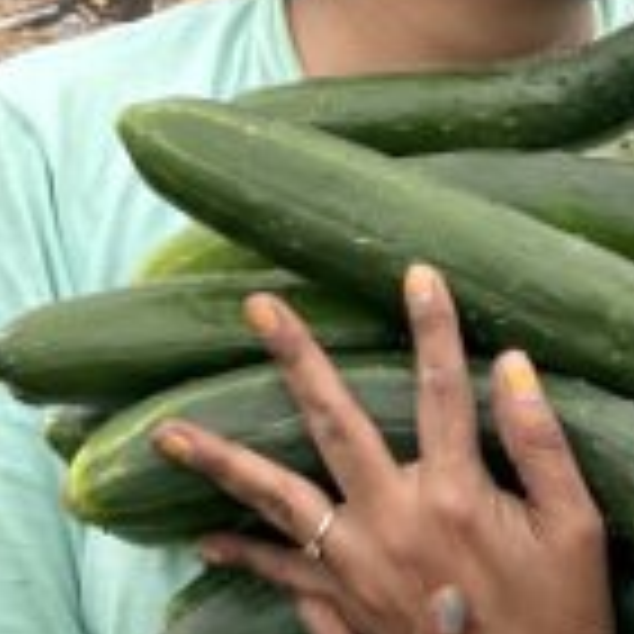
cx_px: 184
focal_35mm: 130
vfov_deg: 13.2
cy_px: -67
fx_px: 2694
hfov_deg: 13.4
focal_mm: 5.7
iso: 50
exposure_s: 1/3257
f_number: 1.5
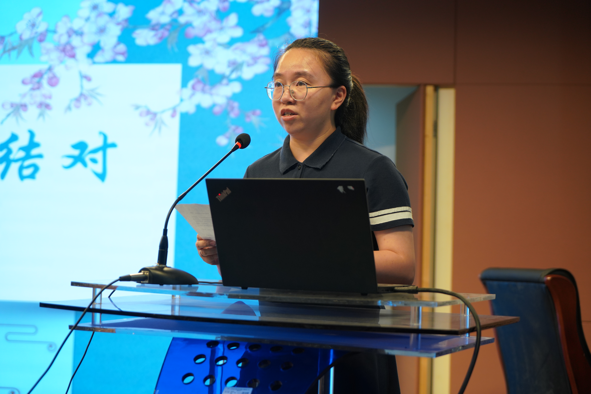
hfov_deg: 28.8
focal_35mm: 70
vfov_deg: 19.5
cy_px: 197
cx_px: 296
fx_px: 1149
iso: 1000
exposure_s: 1/160
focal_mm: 70
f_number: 4
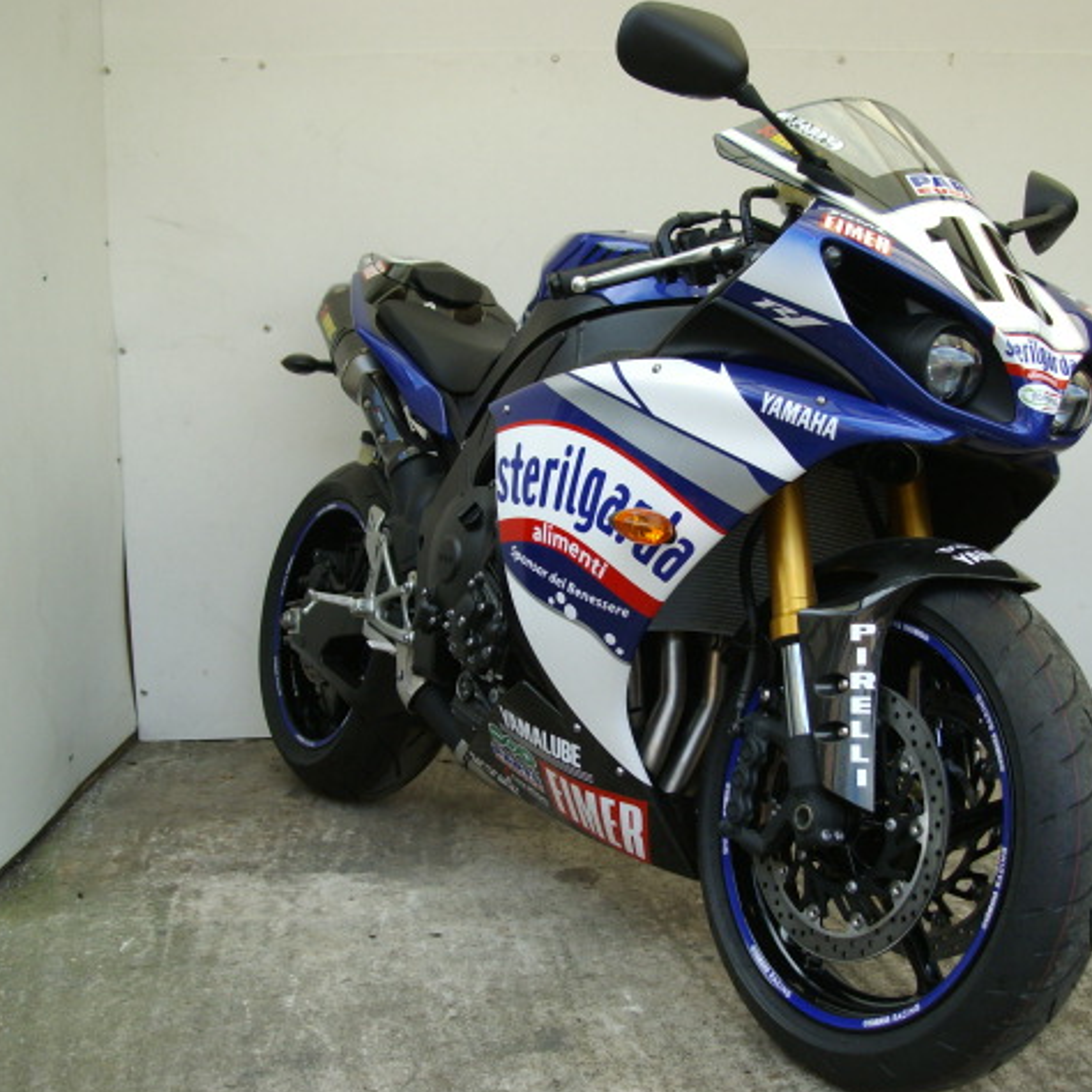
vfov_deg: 39.2
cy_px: 551
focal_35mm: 43
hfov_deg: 39.1
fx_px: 1535
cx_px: 638
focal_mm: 6
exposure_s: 1/200
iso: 80
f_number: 2.7
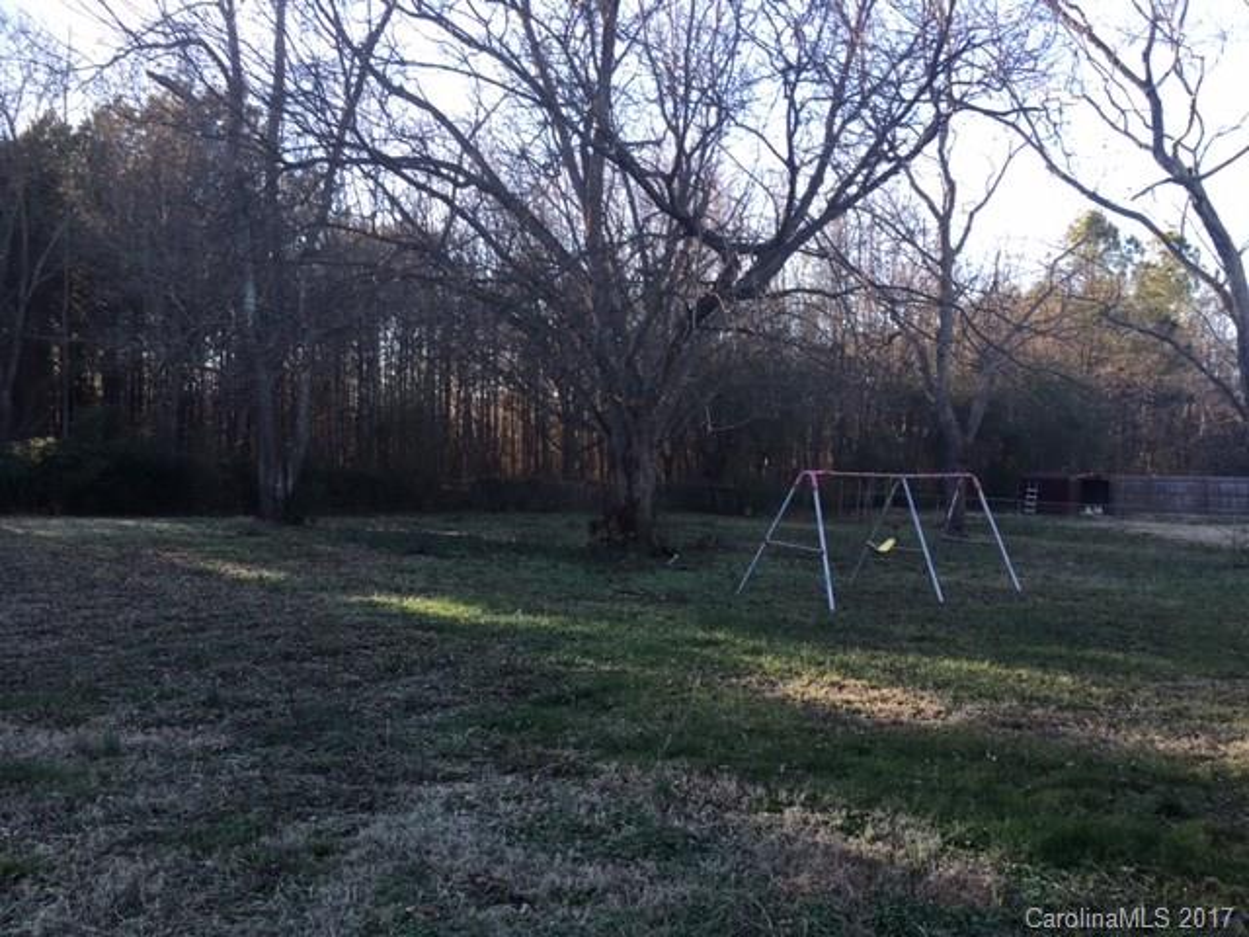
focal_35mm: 29
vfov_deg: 48.2
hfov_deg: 61.7
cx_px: 624
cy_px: 468
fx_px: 1046
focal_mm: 4.15
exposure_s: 1/126
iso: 25
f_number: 2.2
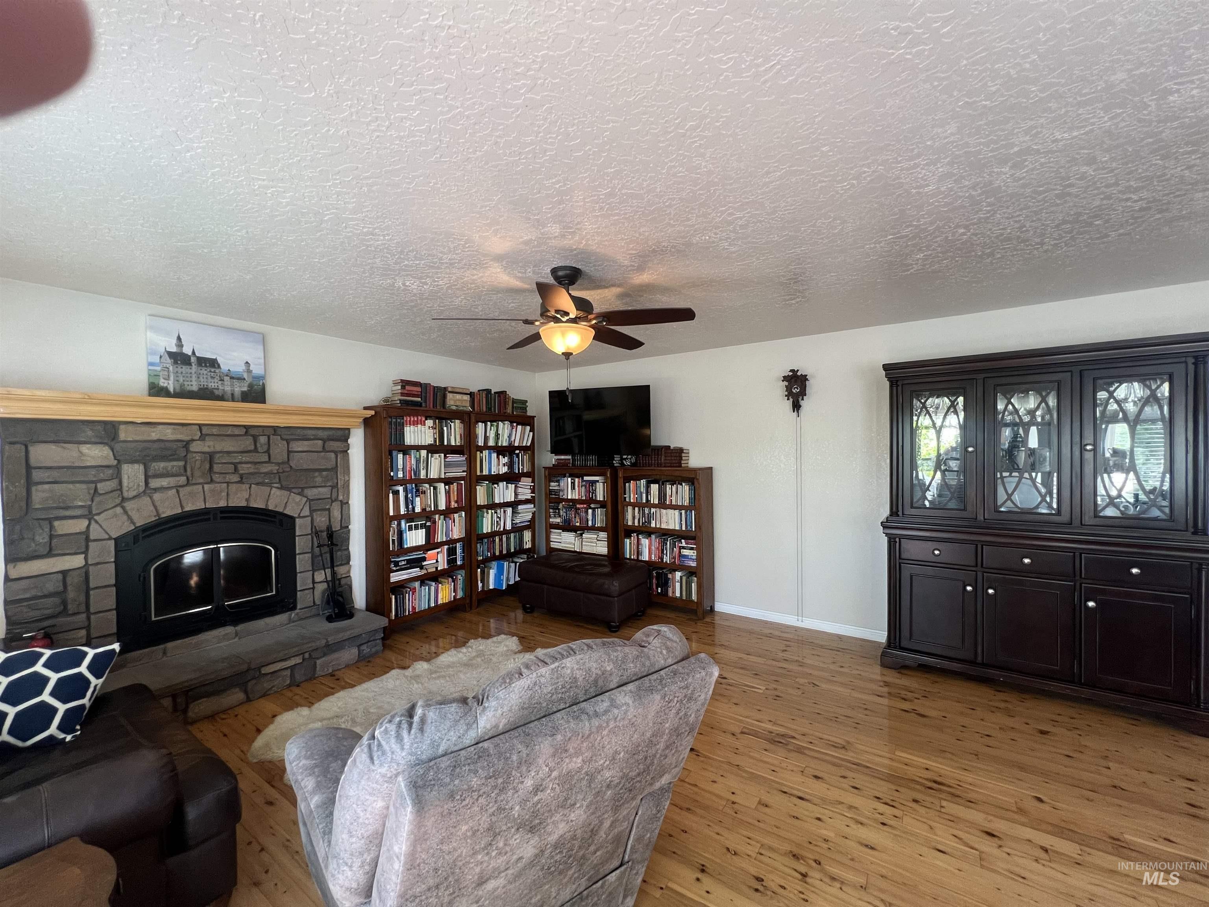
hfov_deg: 106.2
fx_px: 454
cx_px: 604
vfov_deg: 89.9
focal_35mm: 13
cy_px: 454
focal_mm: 1.57
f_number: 1.8
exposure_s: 1/120
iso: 250
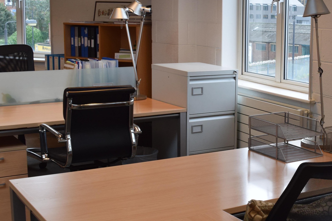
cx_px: 288
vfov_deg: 22.3
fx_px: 562
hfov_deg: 31.6
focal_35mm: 61
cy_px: 109
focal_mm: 18
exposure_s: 1/100
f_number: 5
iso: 400
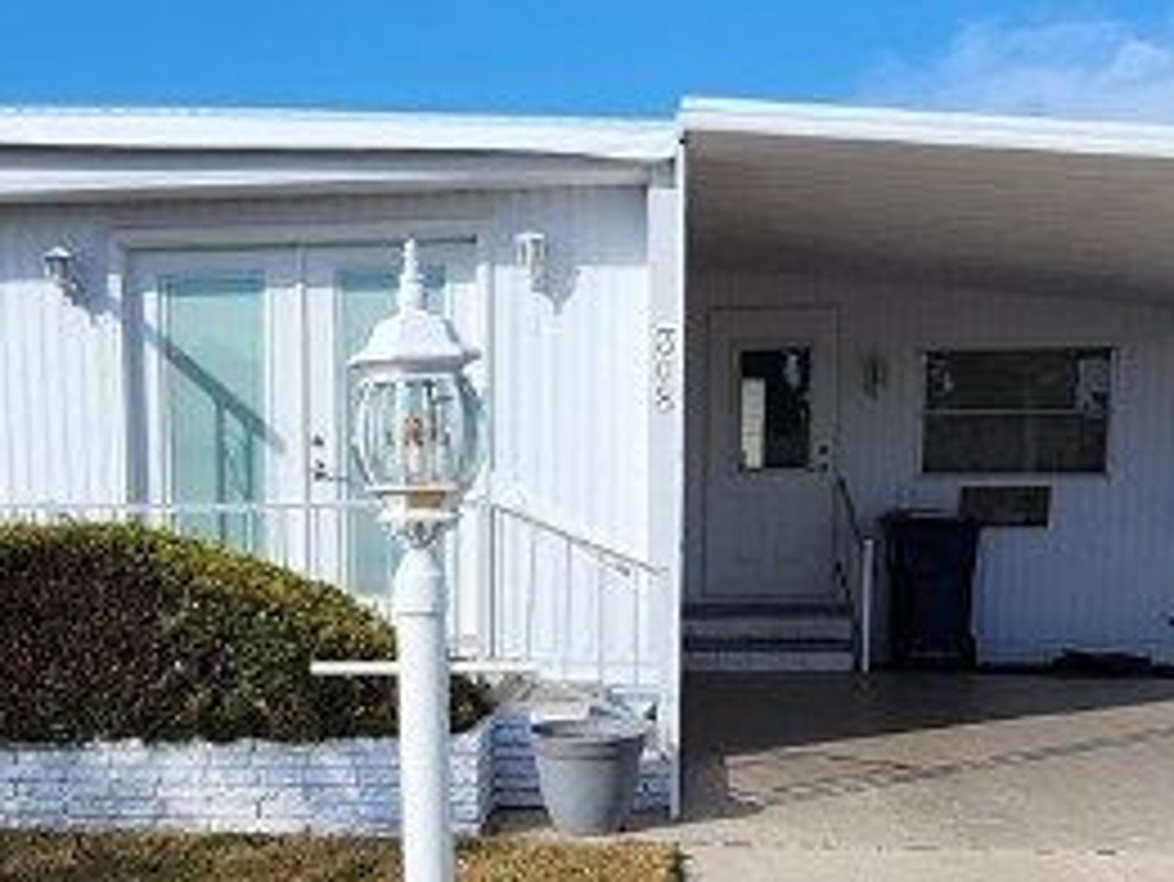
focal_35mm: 51
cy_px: 774
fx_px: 1730
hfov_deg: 36.9
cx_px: 346
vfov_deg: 27.7
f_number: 2.2
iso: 50
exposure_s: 1/2180
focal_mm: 2.2
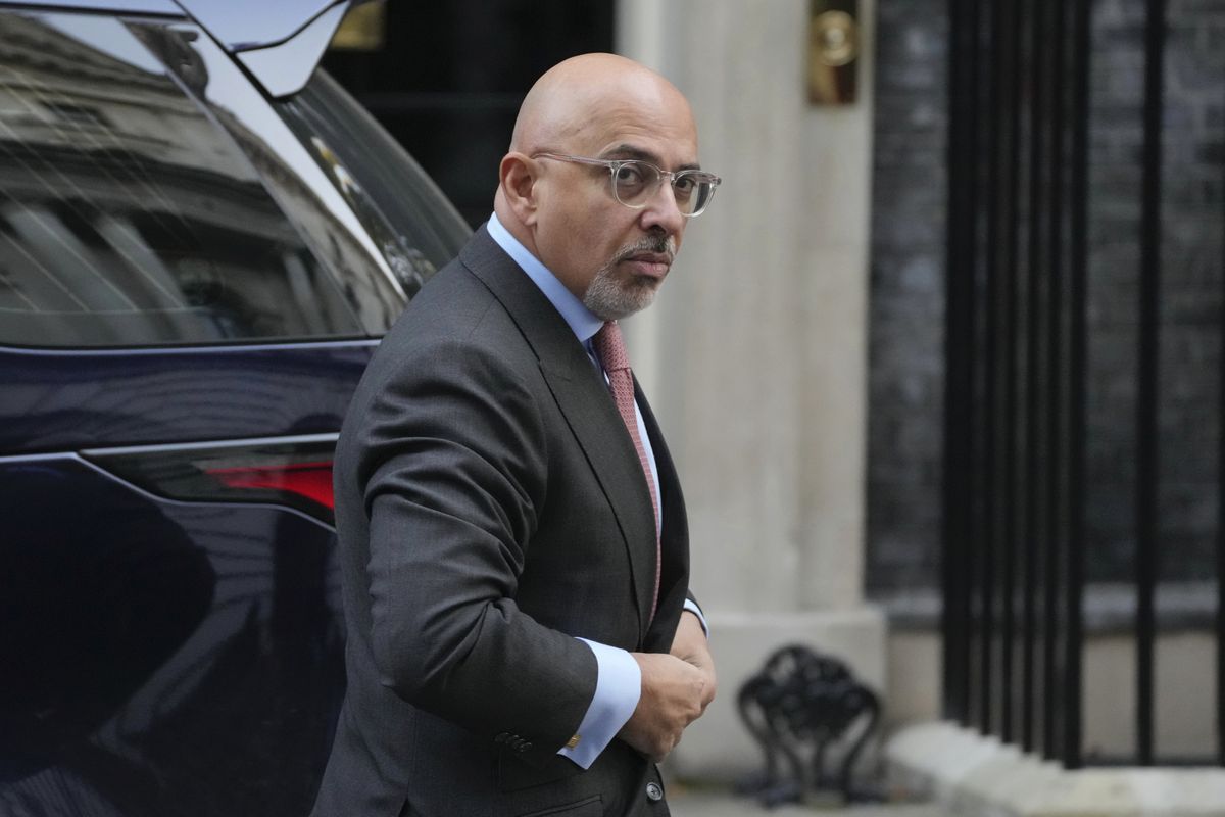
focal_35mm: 190
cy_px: 408
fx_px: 6465
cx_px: 612
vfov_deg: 7.2
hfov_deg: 10.8
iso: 5000
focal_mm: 190
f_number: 5.6
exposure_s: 1/500
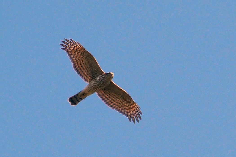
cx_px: 118
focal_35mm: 600
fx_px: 3933
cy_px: 78
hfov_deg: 3.4
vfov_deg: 2.3
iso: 400
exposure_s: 1/1250
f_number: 8
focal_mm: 600
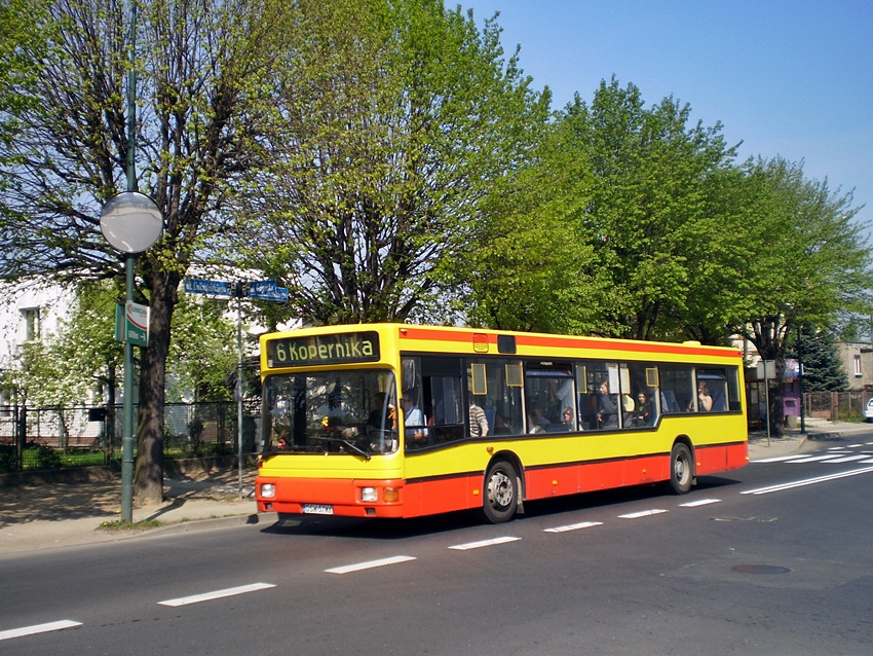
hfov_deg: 44.8
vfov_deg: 34.4
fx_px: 1060
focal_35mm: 42
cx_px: 436
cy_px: 328
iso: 64
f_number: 3.5
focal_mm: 7.4
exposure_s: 1/640
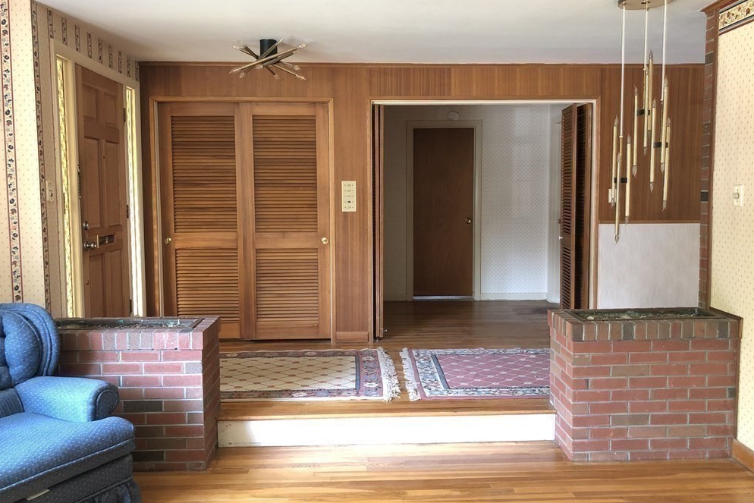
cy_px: 245
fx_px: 628
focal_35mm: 30
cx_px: 382
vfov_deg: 43.6
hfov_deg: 61.9
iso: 100
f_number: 1.8
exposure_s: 1/11
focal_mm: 3.99
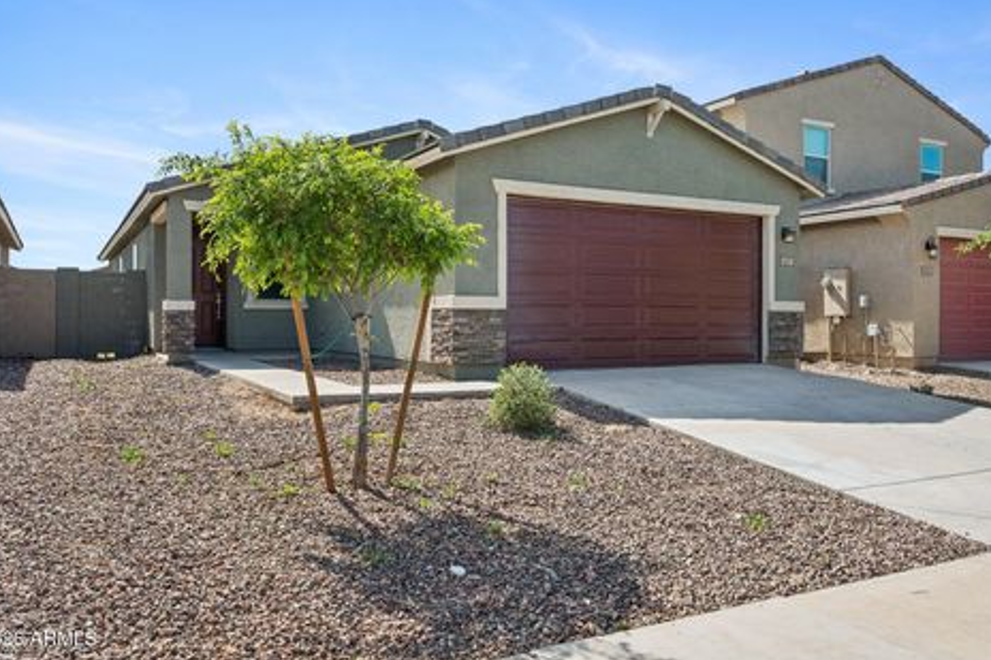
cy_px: 315
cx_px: 510
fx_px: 770
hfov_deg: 65.5
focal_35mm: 28
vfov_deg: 46.4
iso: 320
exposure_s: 1/640
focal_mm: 26
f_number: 8
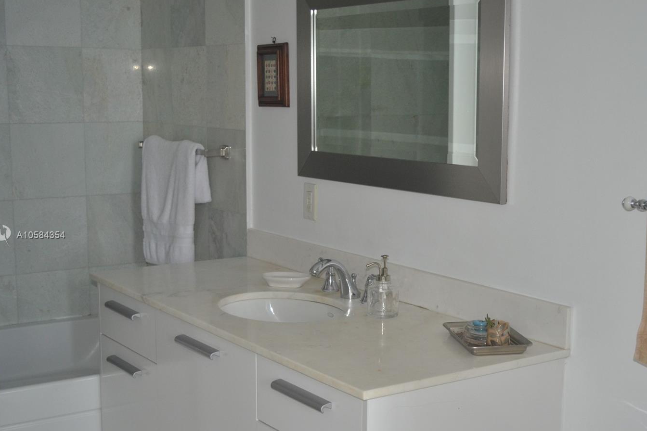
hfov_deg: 35.0
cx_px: 374
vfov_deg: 23.8
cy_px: 236
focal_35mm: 57
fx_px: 1024
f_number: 4.8
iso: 800
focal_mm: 32
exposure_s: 1/60
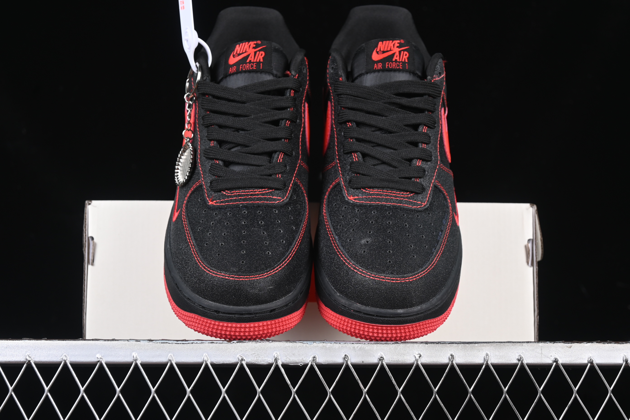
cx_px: 315
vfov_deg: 18.2
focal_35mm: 75
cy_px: 210
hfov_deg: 27.0
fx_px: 1312
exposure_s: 1/60
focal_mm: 50
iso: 160
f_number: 6.3
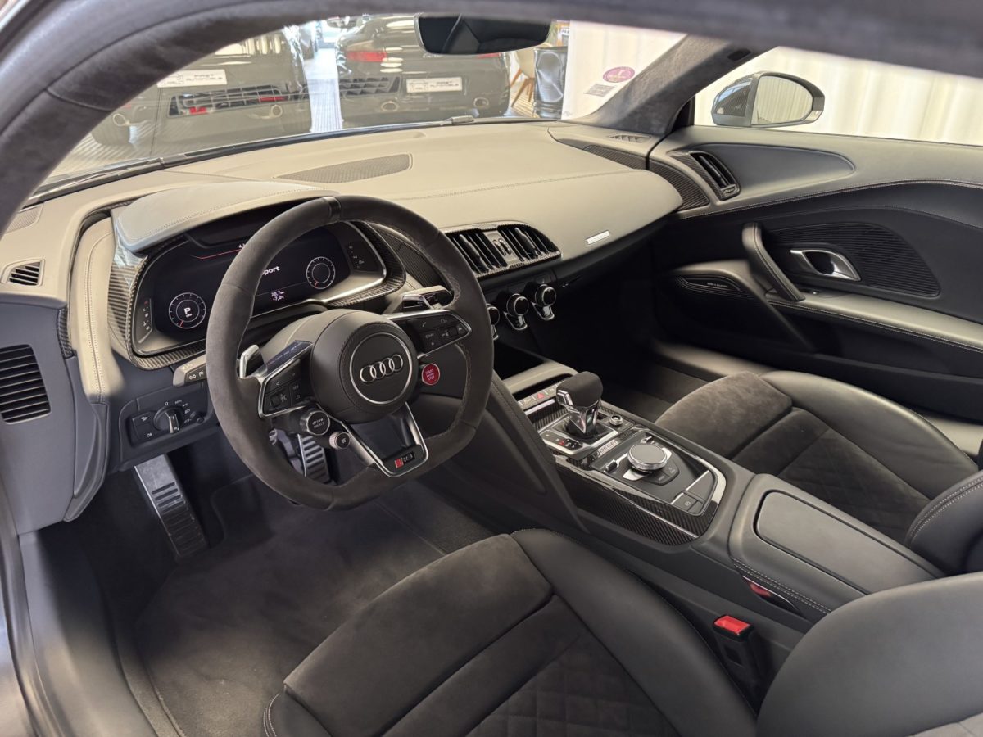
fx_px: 682
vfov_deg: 56.8
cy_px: 368
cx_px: 492
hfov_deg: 71.6
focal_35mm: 24
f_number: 1.78
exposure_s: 1/50
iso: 800
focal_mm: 6.76
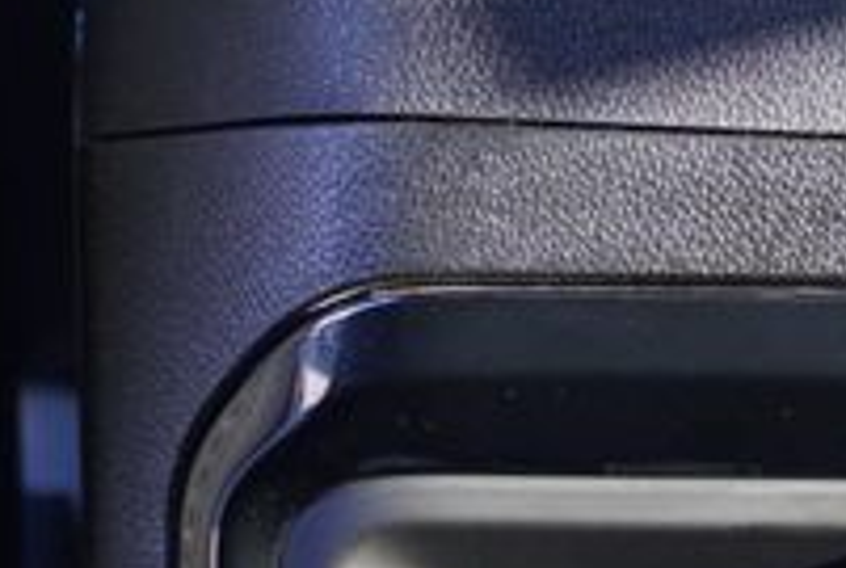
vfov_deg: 10.9
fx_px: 2920
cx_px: 1301
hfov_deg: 15.2
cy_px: 715
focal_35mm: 124
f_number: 4.5
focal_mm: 26
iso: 1000
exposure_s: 1/160
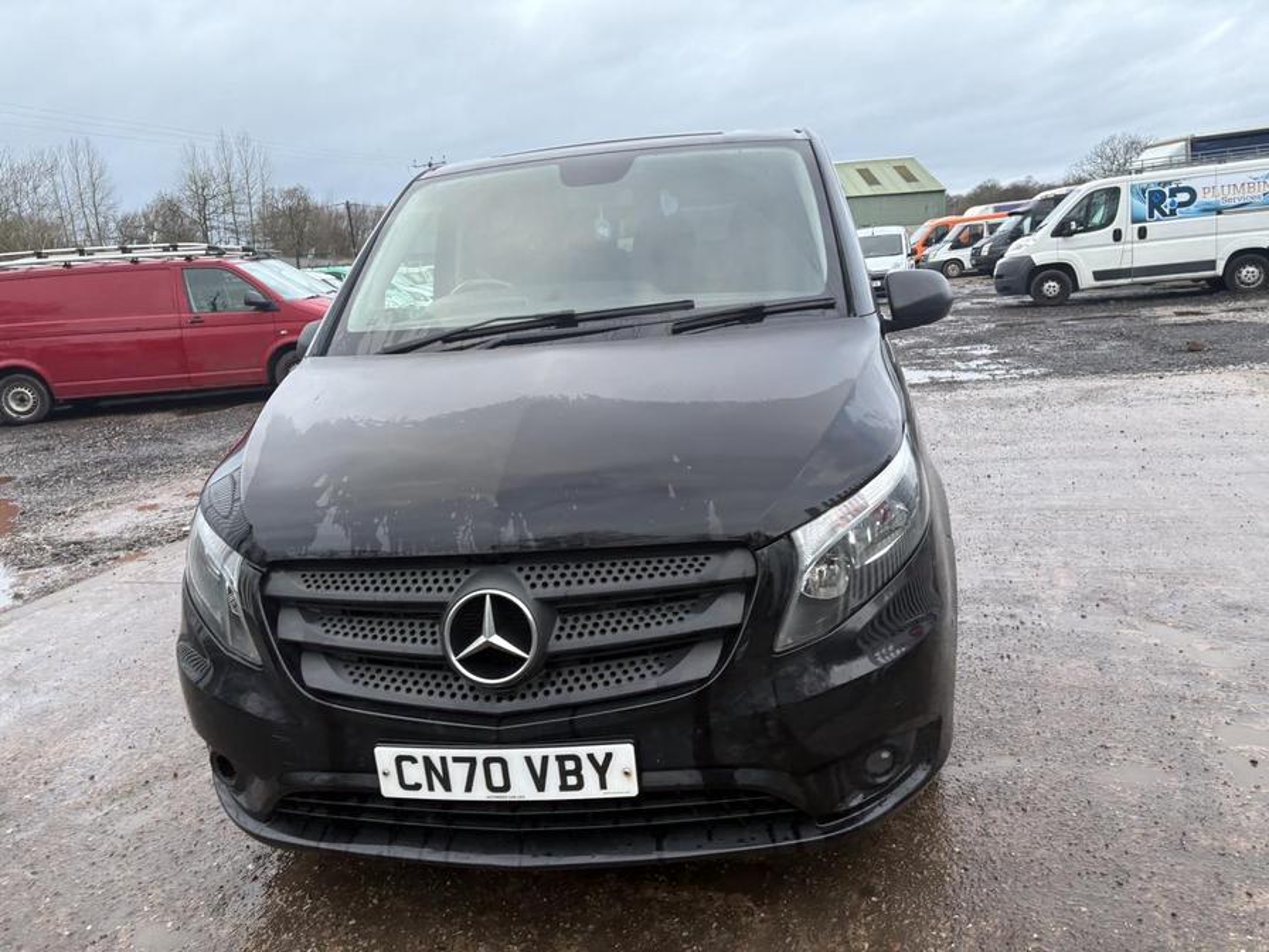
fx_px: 953
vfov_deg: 53.1
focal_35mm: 26
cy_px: 476
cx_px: 634
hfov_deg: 67.3
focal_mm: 5.96
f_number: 1.6
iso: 80
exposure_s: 1/122
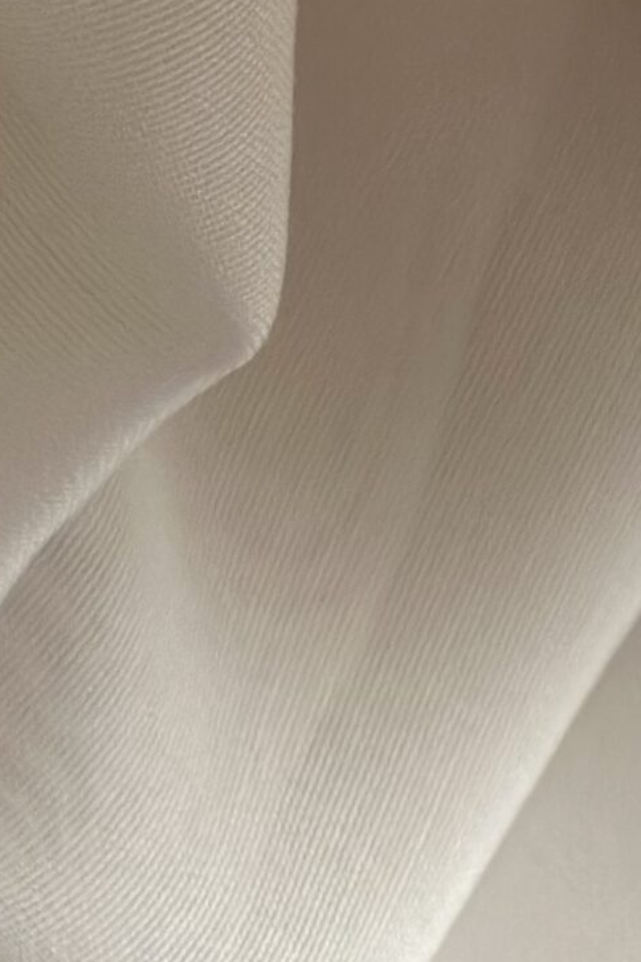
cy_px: 1541
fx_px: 4700
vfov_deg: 11.1
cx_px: 1022
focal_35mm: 176
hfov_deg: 7.6
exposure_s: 1/83
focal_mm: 6.86
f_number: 1.78
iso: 125
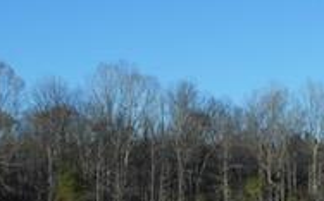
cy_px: 158
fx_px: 829
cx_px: 160
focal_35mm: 94
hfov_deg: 22.1
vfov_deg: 13.8
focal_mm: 4.6
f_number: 3.2
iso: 80
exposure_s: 1/800
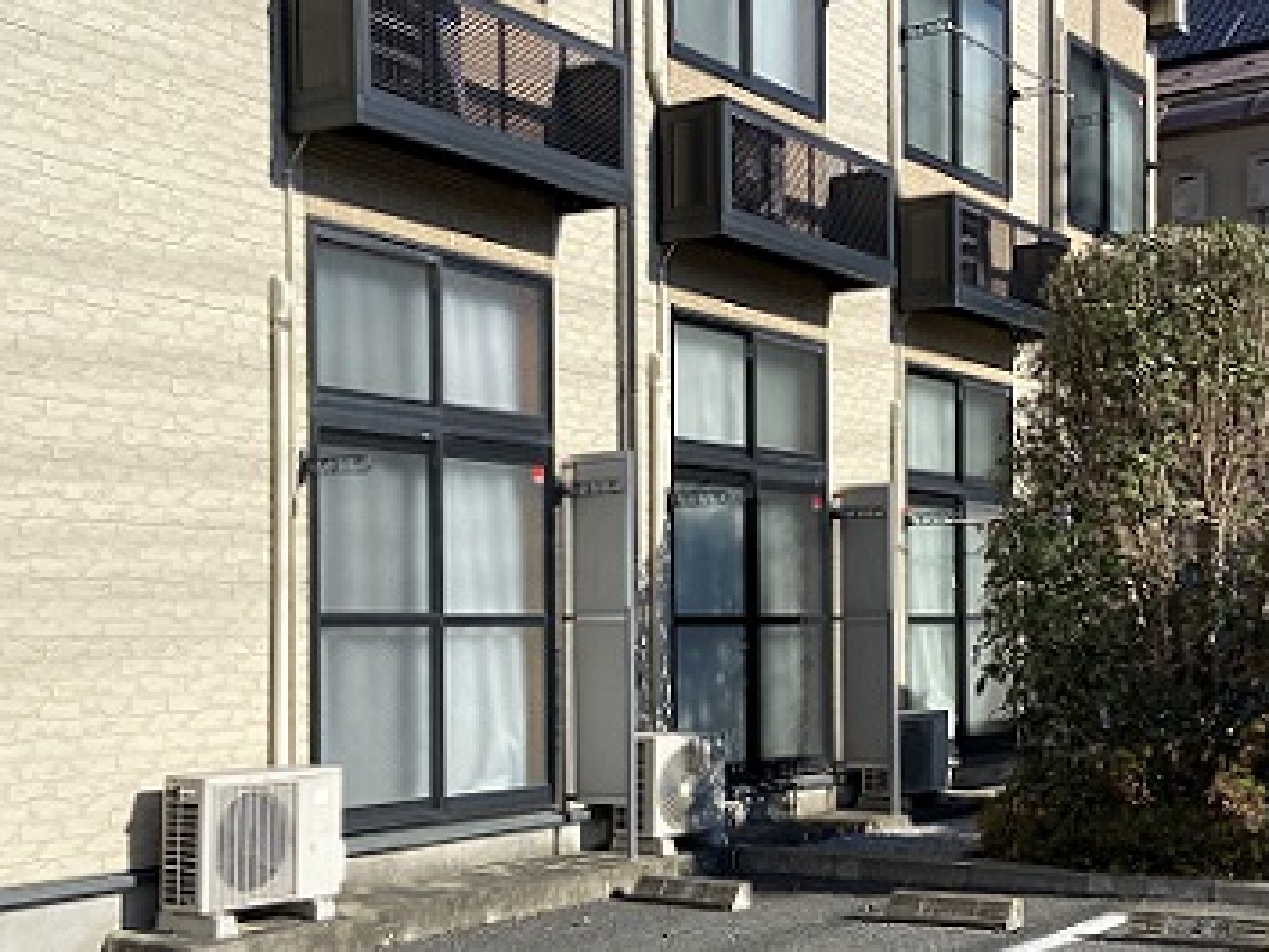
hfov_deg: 37.4
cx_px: 734
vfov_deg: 28.4
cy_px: 617
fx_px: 1870
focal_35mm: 51
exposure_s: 1/3497
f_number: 1.8
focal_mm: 4.25
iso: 32
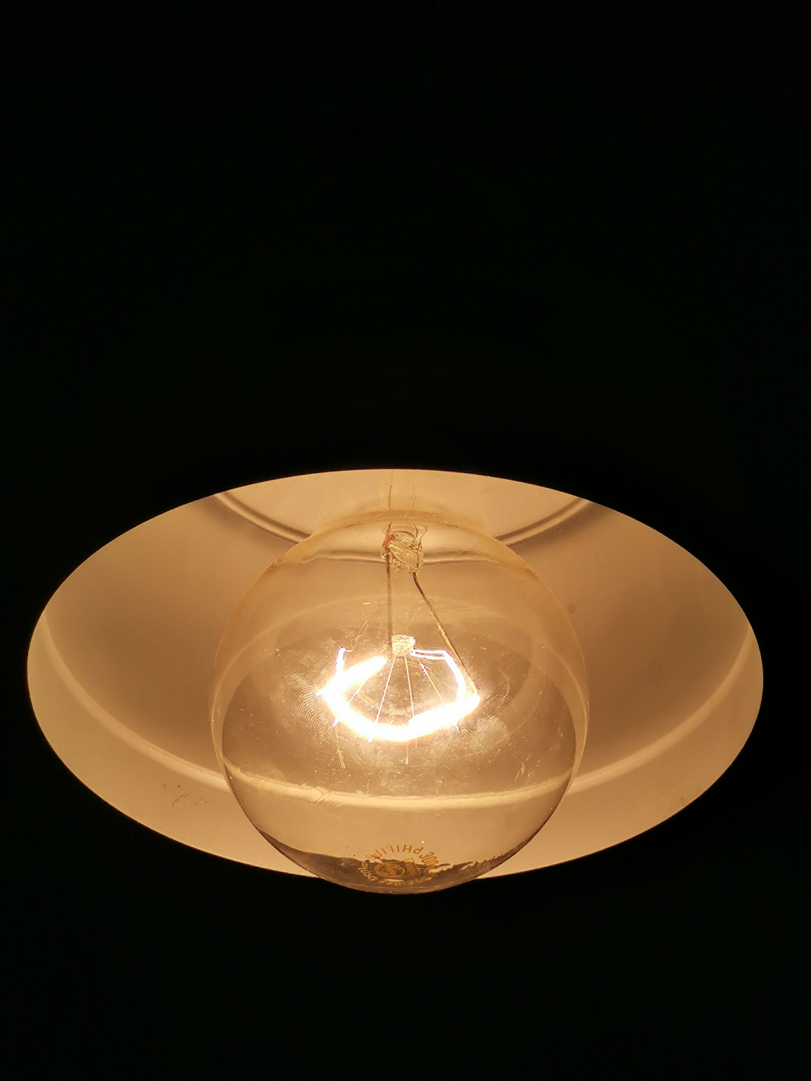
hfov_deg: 18.2
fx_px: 2530
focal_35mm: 81
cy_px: 540
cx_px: 406
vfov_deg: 24.1
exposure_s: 1/13889
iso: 50
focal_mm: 5.58
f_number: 1.8
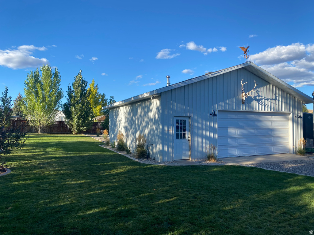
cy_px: 118
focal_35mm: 26
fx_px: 236
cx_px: 157
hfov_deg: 67.3
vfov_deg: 53.1
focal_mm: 4.25
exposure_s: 1/1245
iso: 32
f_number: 1.8
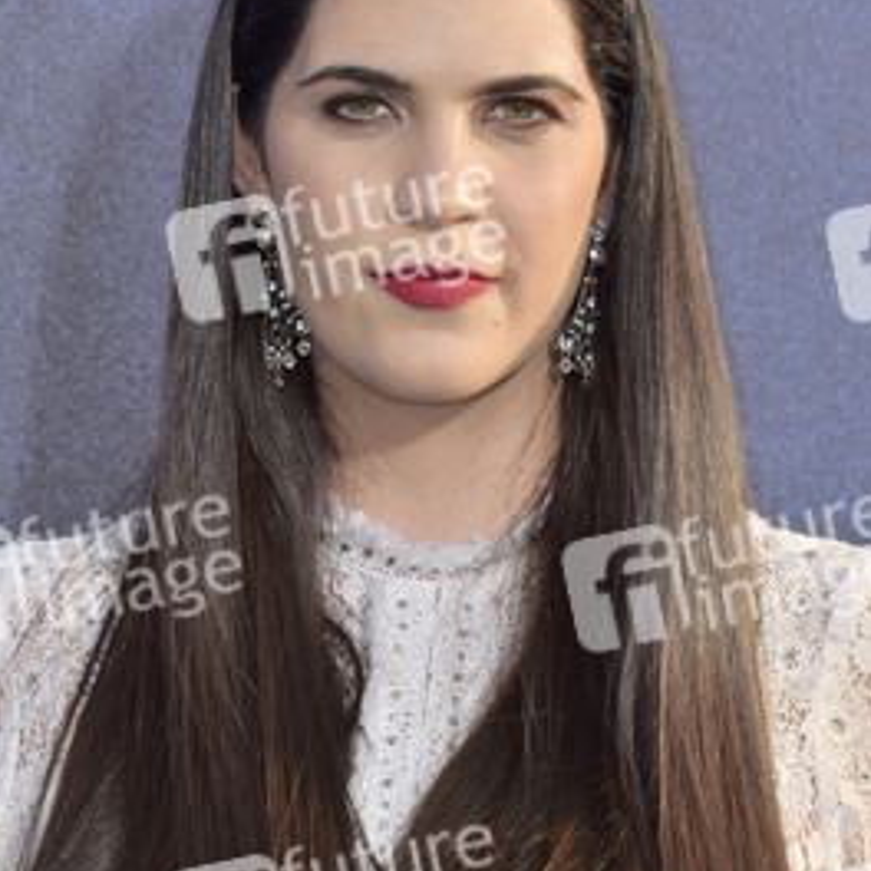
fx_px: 5864
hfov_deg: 8.5
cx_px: 434
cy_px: 409
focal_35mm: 206
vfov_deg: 8.5
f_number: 7.1
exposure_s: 1/250
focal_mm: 160
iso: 100
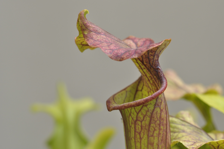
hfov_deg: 13.1
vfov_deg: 8.7
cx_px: 112
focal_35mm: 158
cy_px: 74
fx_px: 979
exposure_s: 1/500
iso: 200
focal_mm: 105
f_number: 5.6
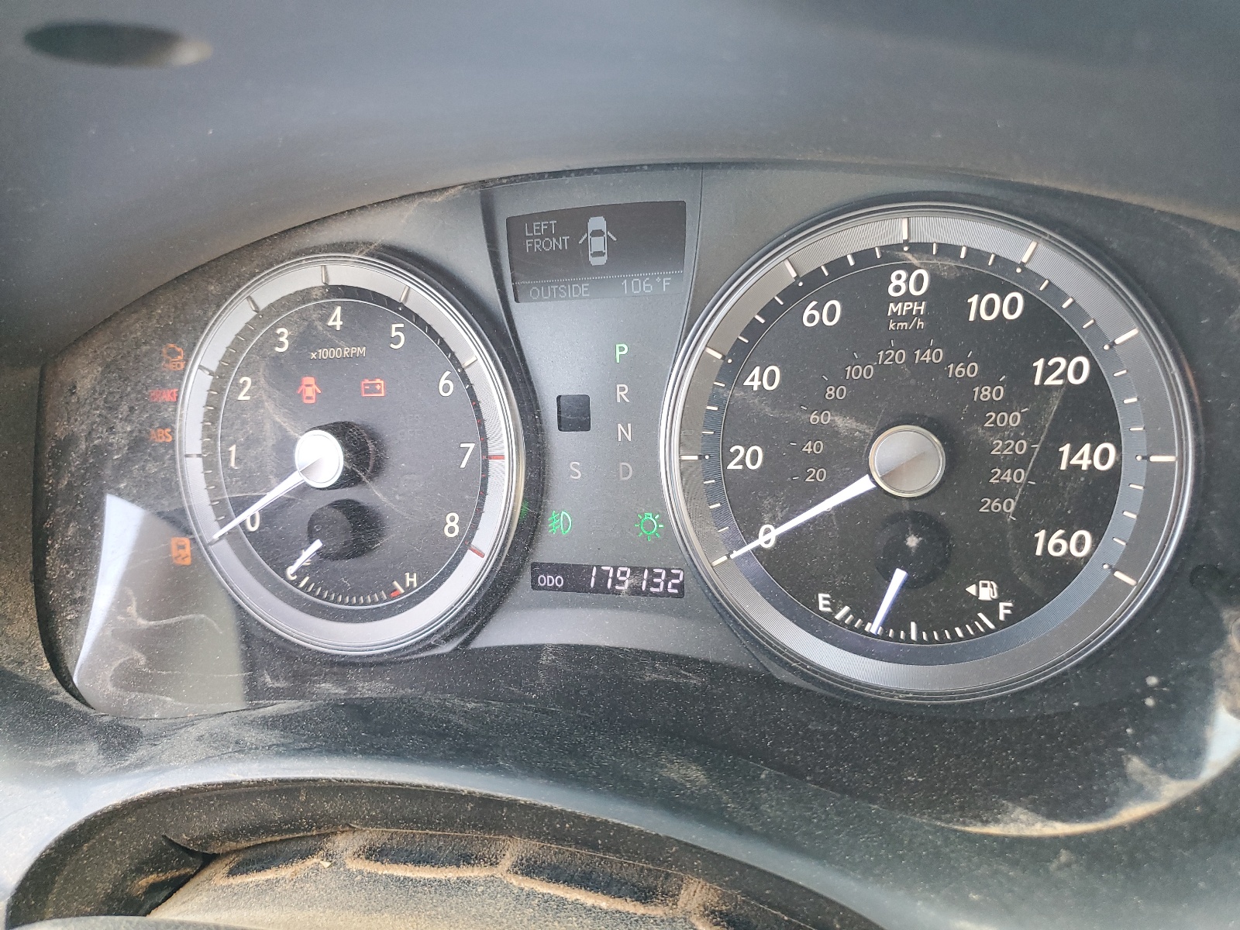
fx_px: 931
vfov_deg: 53.1
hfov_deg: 67.3
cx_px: 620
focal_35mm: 26
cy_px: 465
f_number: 1.5
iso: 126
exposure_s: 1/60.2
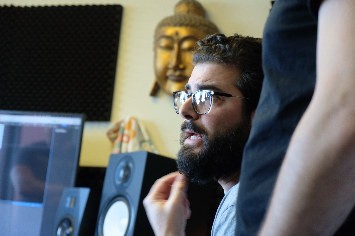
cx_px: 178
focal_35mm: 83
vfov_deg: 16.5
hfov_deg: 24.5
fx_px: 818
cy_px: 118
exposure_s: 1/60
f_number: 4
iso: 2000
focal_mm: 55
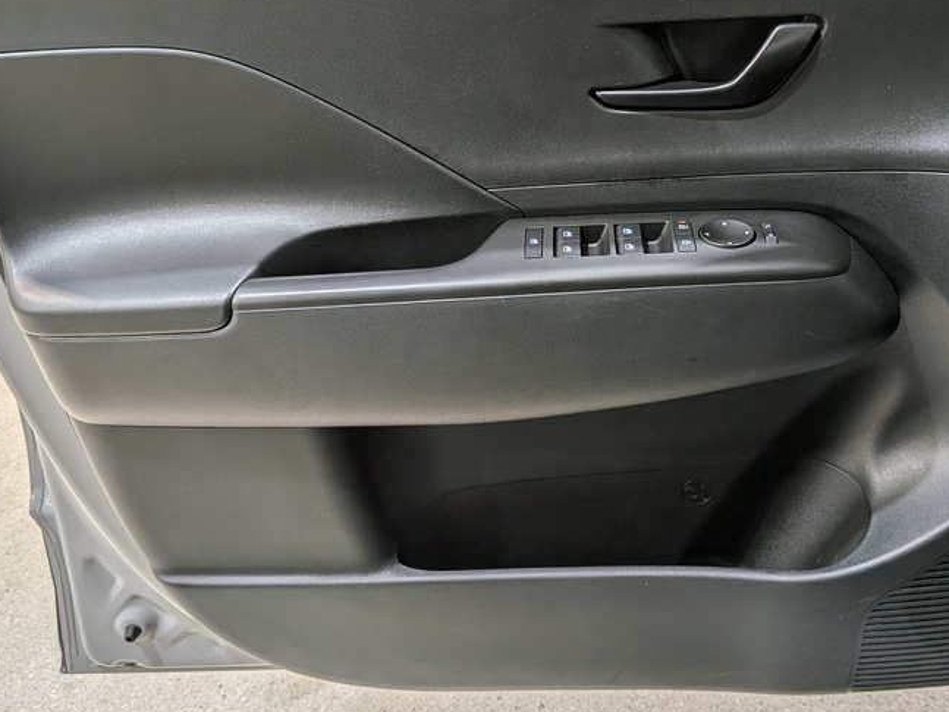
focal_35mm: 38
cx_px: 544
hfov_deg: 48.8
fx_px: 1042
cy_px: 225
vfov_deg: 37.2
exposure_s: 1/177
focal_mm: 4.53
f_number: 1.7
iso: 27
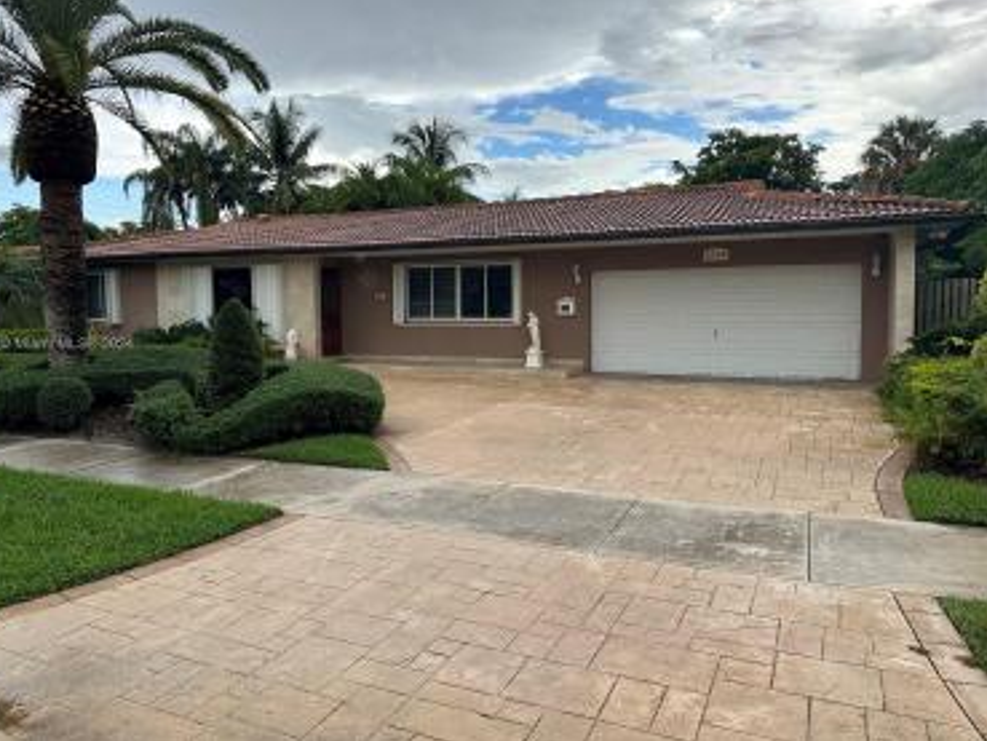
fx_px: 742
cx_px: 455
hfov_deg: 67.2
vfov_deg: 53.0
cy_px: 345
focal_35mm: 26
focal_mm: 6.86
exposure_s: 1/822
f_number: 1.78
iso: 80
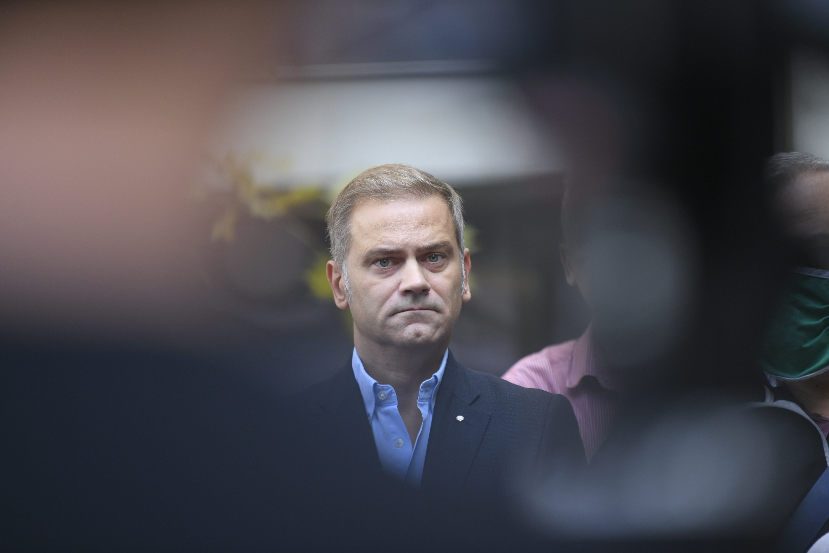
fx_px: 4605
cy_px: 276
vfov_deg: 6.9
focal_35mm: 200
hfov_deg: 10.3
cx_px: 414
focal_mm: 200
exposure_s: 1/800
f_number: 2.8
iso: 1000
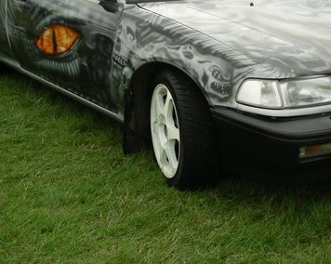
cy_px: 60
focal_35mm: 65
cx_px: 218
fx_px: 636
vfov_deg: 23.2
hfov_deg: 29.0
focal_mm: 7.8
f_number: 4.3
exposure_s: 1/320
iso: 64
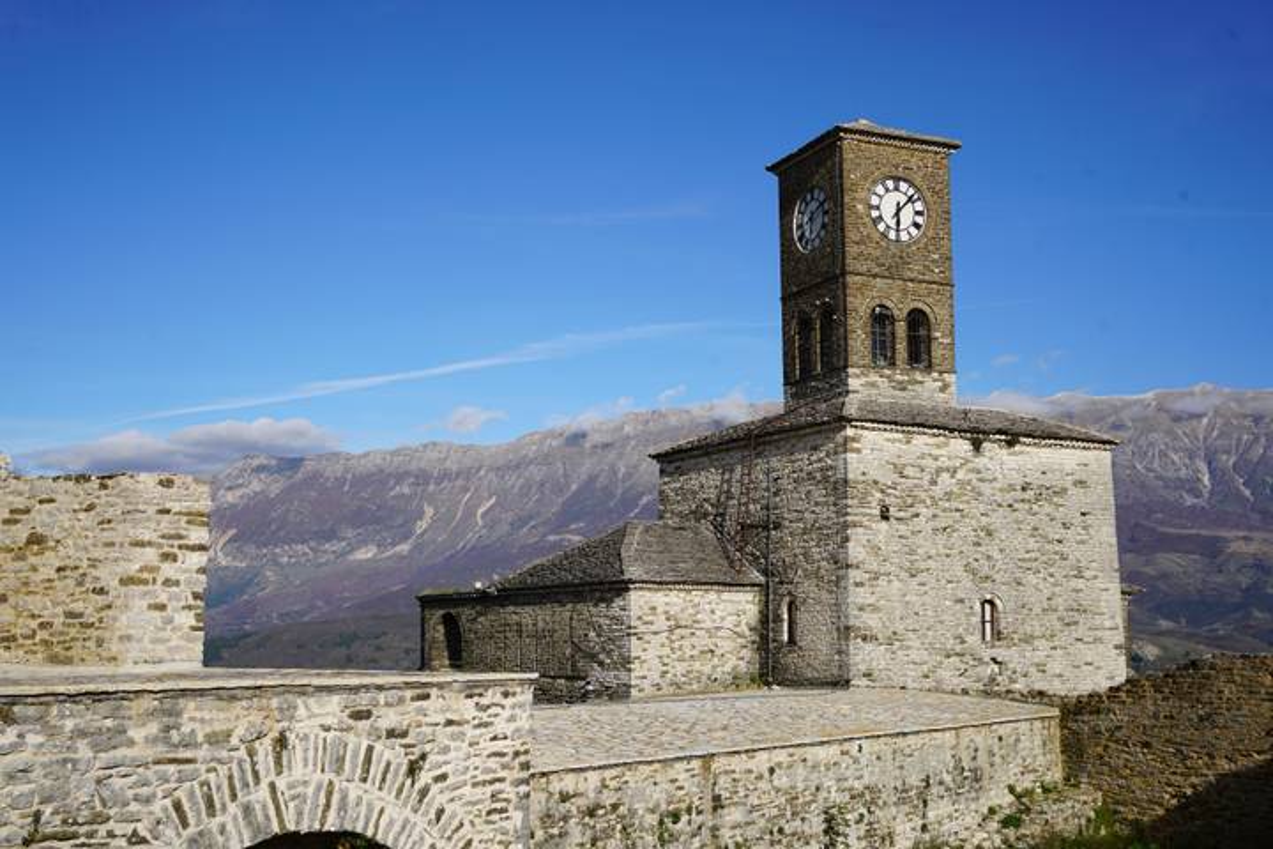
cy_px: 424
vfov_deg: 37.9
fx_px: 1238
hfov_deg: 54.4
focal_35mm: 35
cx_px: 636
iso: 100
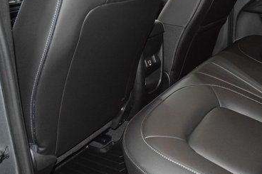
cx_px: 181
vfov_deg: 28.6
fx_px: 342
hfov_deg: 41.2
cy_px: 97
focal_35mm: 47
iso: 3200
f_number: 3.5
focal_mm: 18
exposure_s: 1/60
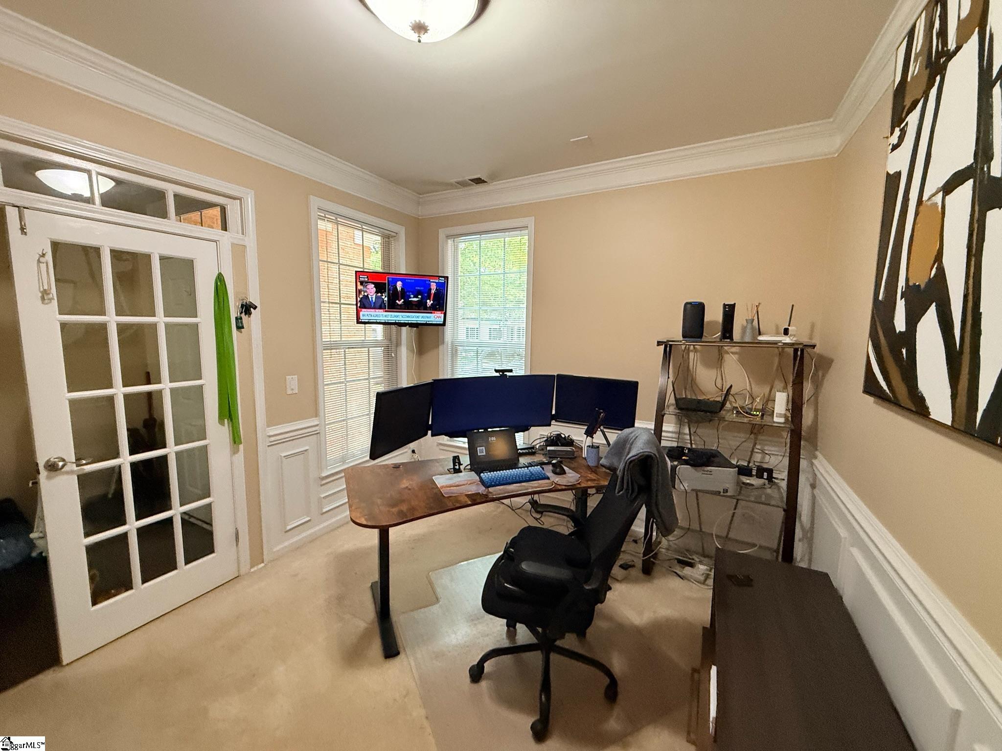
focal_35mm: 14
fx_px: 405
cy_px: 376
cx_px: 501
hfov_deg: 102.1
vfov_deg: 85.7
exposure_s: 1/60
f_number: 2.2
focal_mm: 2.22
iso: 400
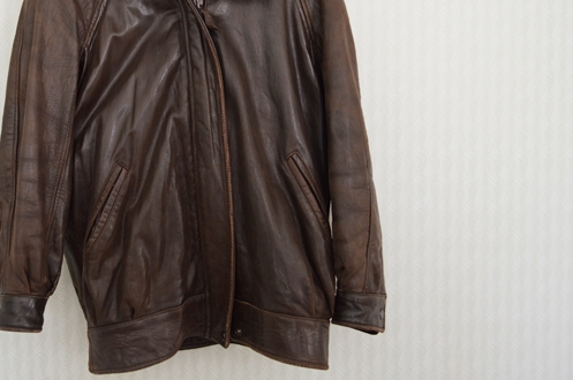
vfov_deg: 34.5
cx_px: 178
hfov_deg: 49.6
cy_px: 118
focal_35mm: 38
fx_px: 604
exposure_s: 1/20
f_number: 3.5
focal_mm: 18
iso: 400
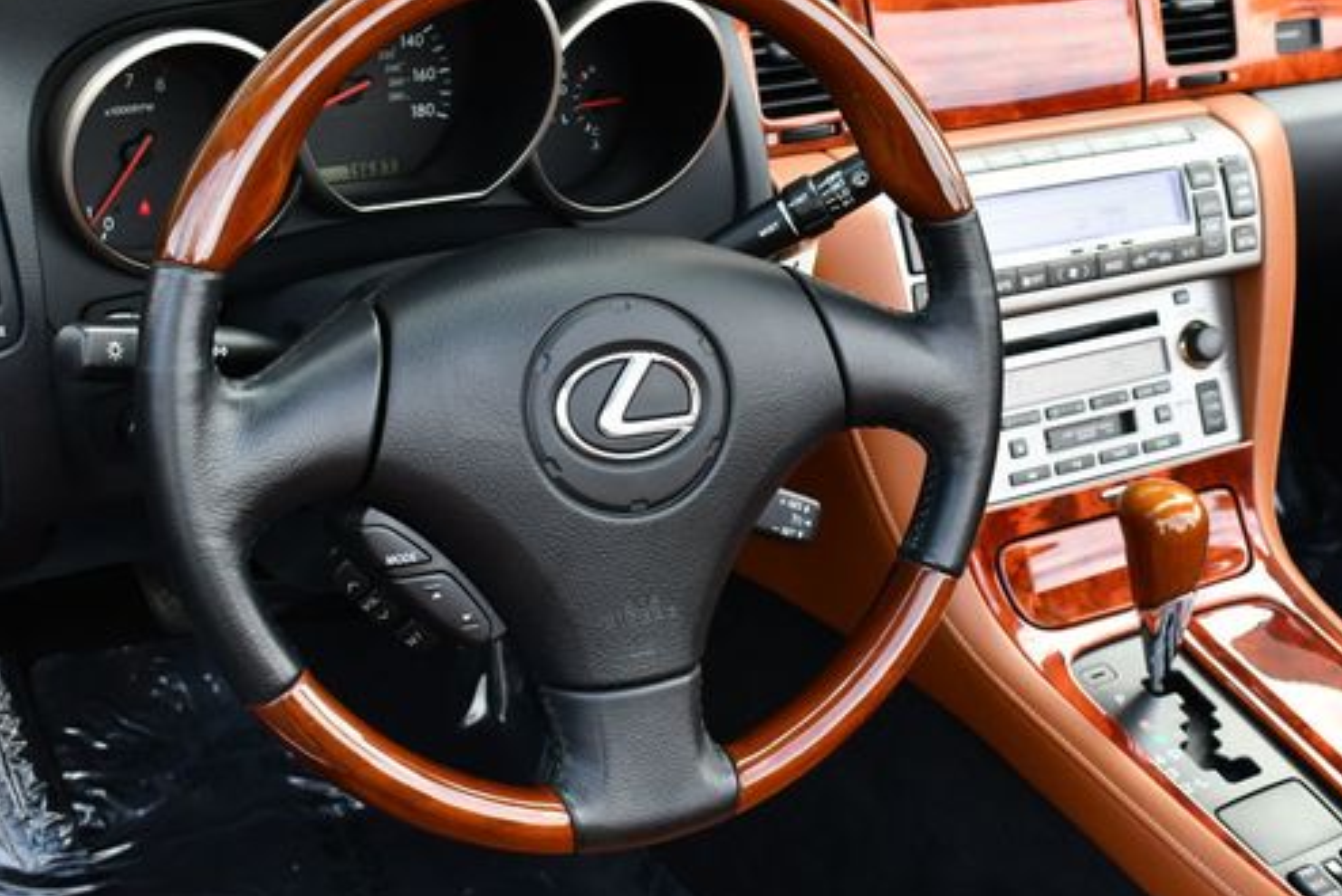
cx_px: 801
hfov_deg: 34.9
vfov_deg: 23.8
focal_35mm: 57
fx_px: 2126
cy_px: 361
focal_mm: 22
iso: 400
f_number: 4.5
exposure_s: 1/250
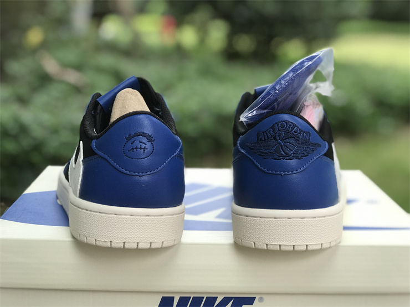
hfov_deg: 33.8
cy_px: 154
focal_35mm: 57
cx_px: 205
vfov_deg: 25.7
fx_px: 675
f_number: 2.8
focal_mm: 6.6
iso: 20
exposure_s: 1/50
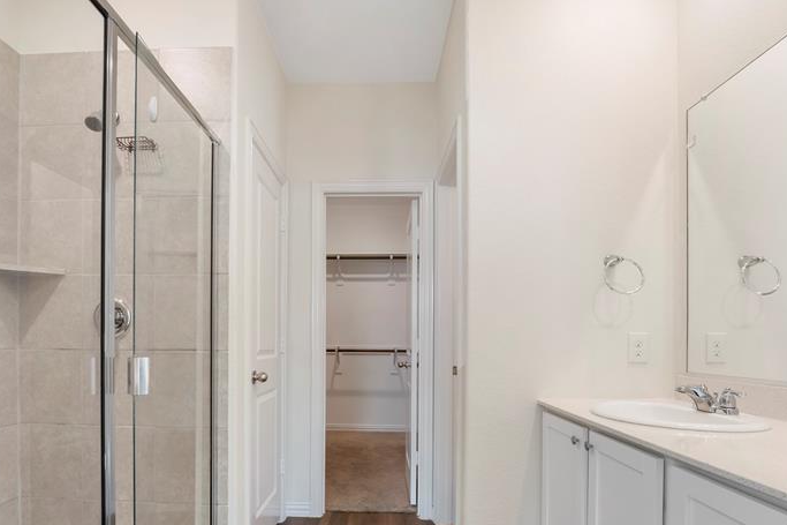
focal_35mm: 18
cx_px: 358
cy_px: 355
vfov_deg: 65.4
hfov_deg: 89.8
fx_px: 393
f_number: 9
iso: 100
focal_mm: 12
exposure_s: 1/4
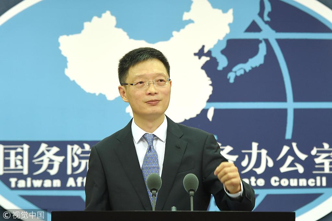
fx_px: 1428
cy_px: 110
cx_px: 166
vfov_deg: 8.8
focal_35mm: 155
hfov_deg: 13.3
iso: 1250
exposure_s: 1/250
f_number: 5
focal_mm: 155
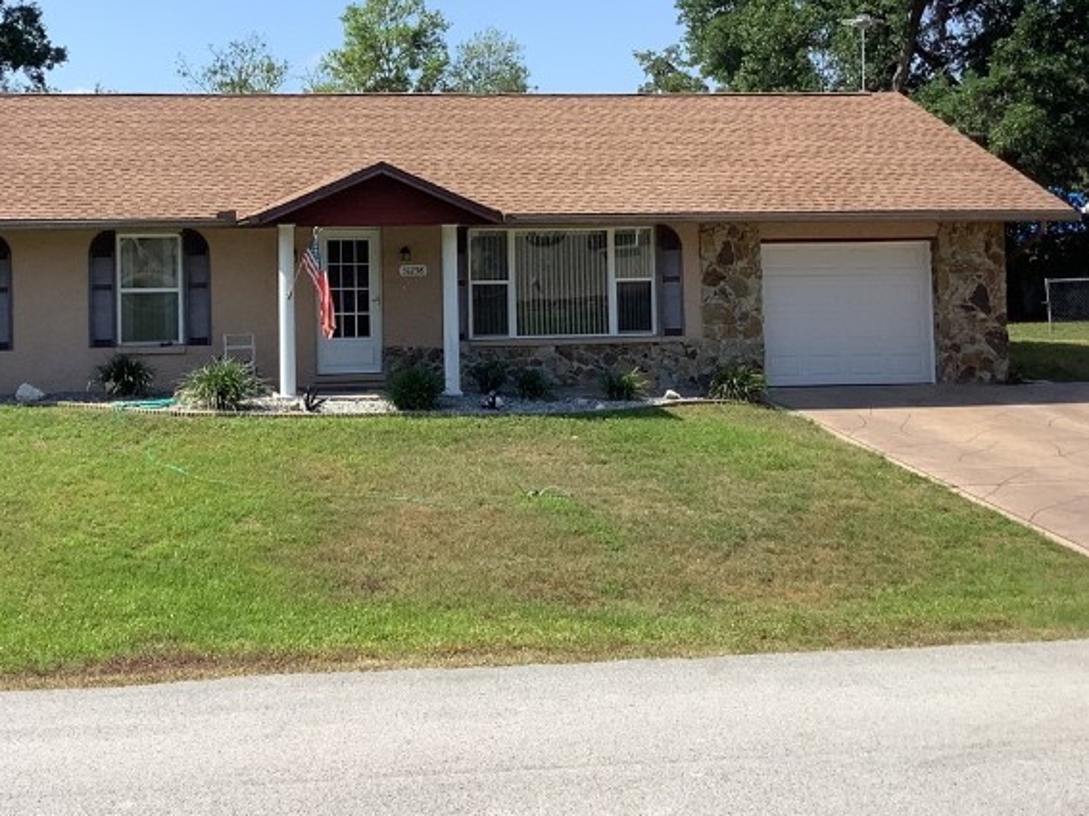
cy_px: 211
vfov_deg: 25.8
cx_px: 350
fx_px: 1761
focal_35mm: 56
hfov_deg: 34.0
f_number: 2.4
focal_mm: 3.3
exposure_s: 1/1217
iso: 25
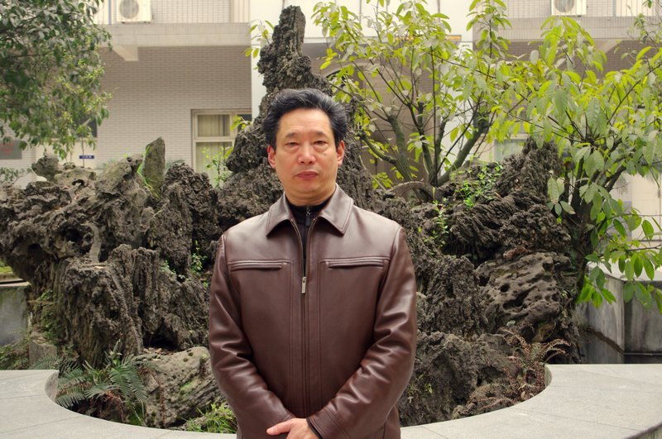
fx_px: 955
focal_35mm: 52
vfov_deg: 25.9
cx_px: 331
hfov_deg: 38.2
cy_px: 220
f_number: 4.5
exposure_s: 1/125
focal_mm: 35
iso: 400
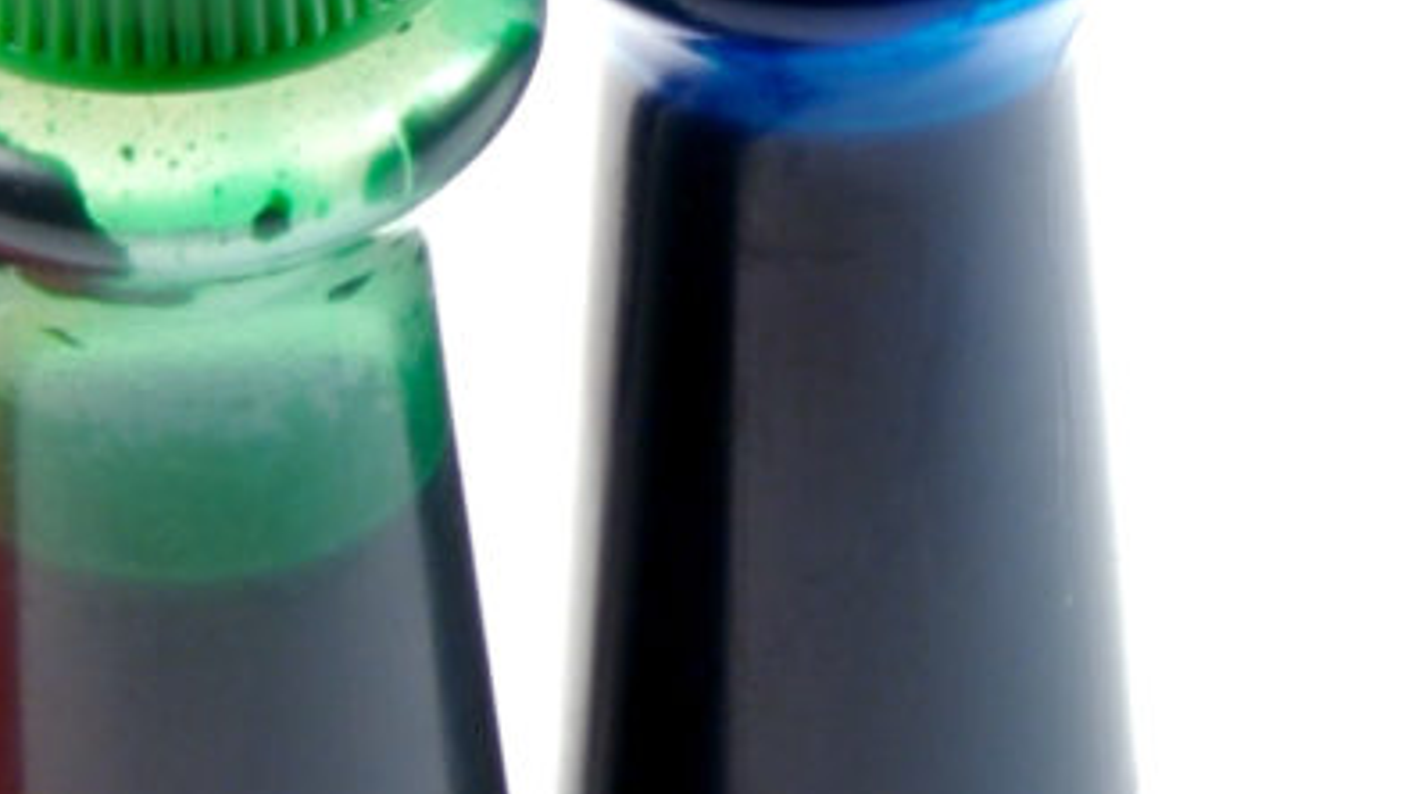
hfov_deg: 10.1
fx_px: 7974
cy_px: 288
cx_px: 844
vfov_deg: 5.7
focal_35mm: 213
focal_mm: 35
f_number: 32
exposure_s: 2
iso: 200
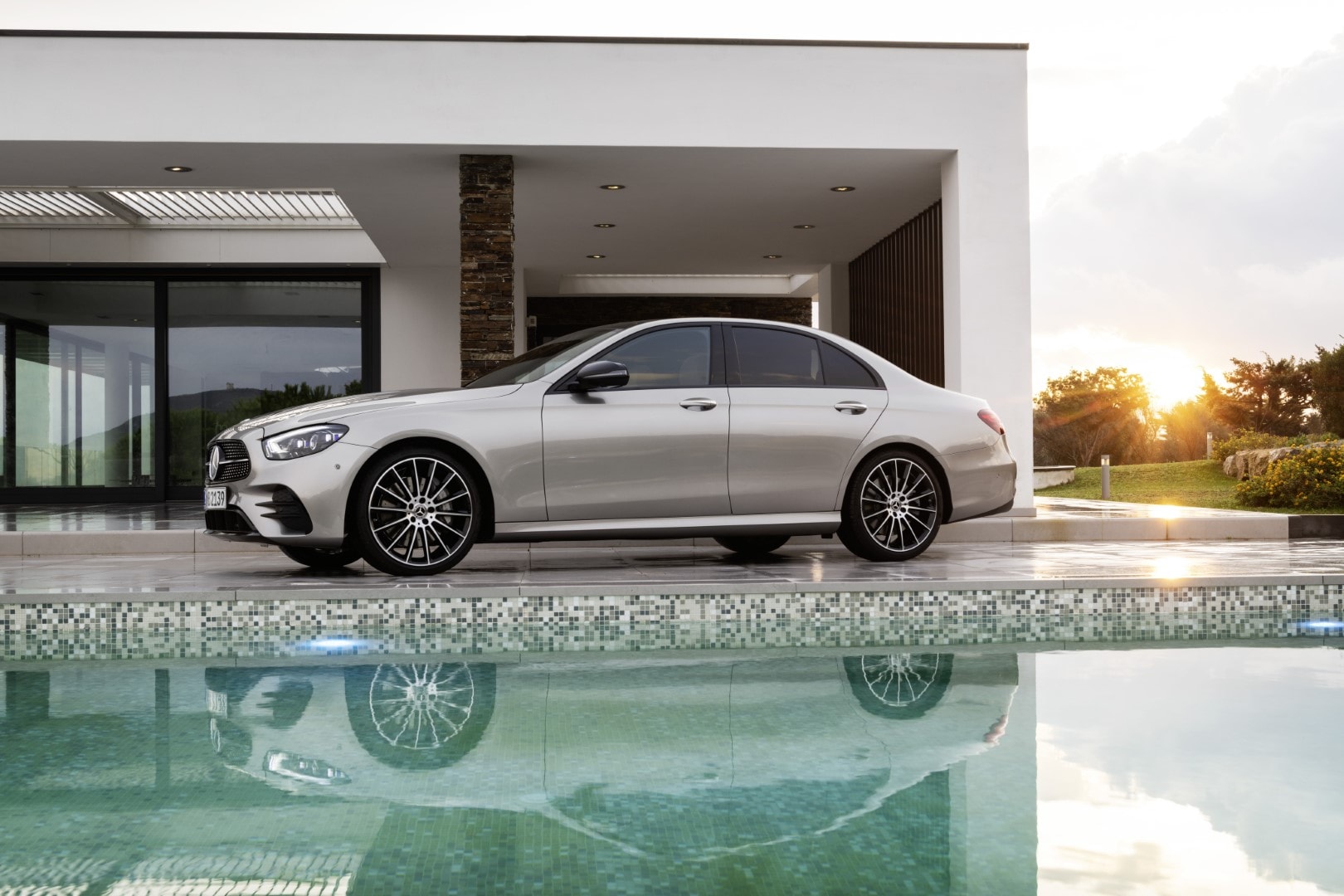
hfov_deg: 44.5
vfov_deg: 30.5
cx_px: 672
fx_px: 1643
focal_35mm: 44
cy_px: 448
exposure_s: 1/10
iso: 100
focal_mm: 44
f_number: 11
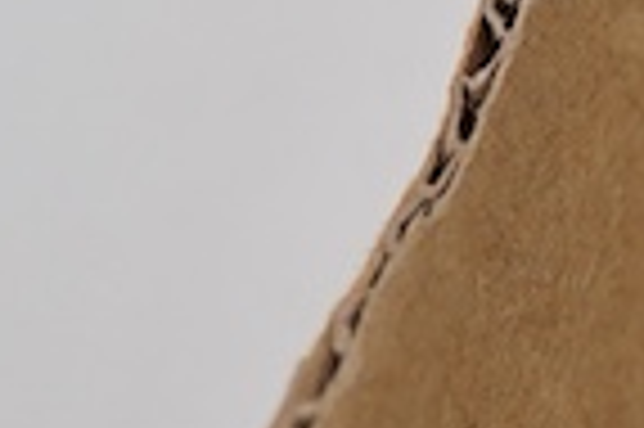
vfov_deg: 4.8
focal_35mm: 284
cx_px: 1968
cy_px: 725
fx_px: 5075
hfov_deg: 6.6
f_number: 5
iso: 500
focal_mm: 30
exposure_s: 1/125
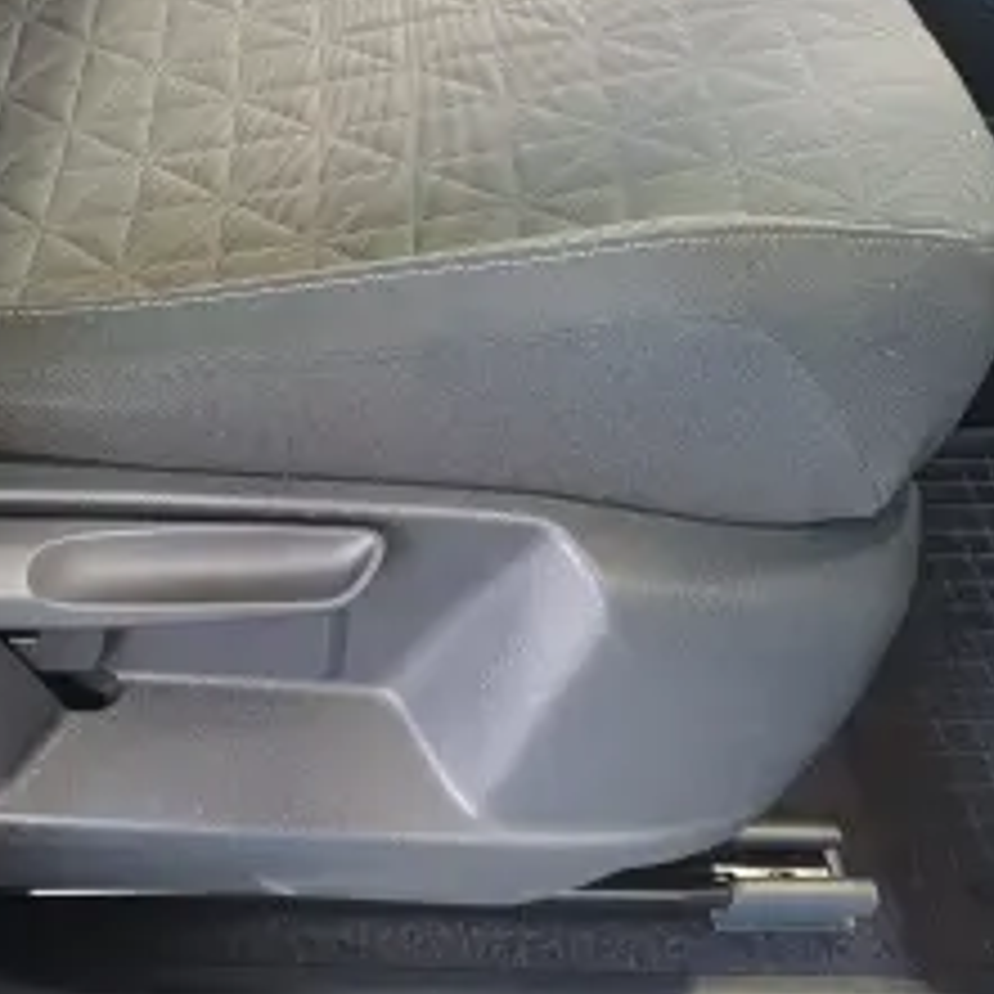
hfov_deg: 45.5
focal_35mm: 36
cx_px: 351
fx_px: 1170
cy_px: 522
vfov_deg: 46.0
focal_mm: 4.65
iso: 400
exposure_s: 1/25
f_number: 1.8
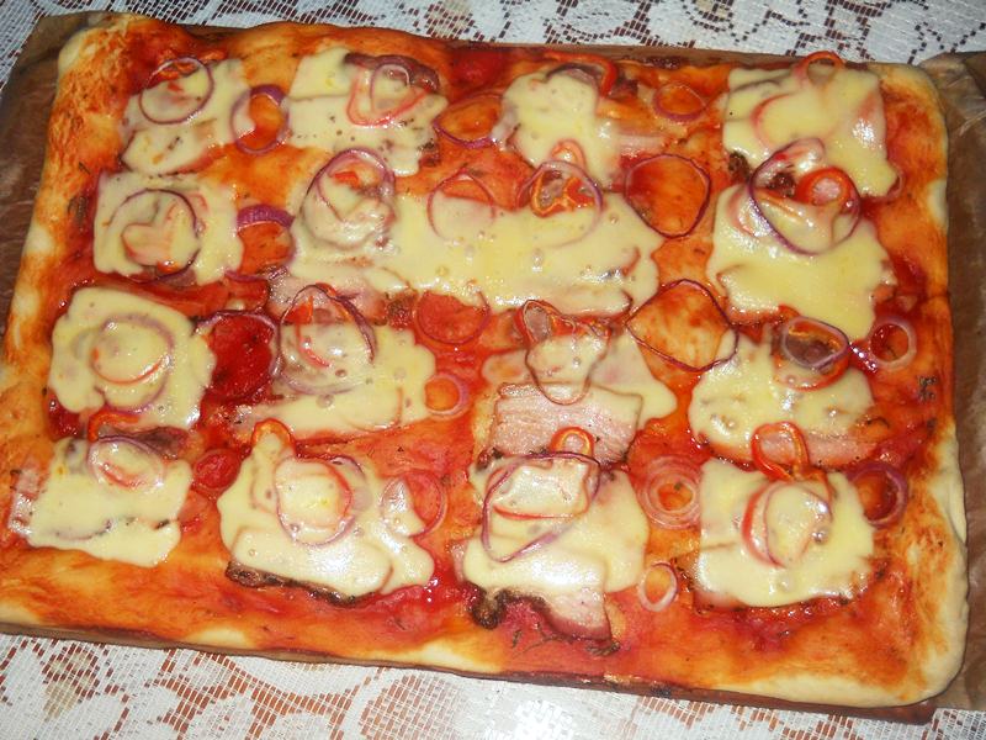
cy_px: 370
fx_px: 1168
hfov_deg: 45.8
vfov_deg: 35.1
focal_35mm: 41
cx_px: 493
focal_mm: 6.72
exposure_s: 1/30
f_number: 3.1
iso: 80
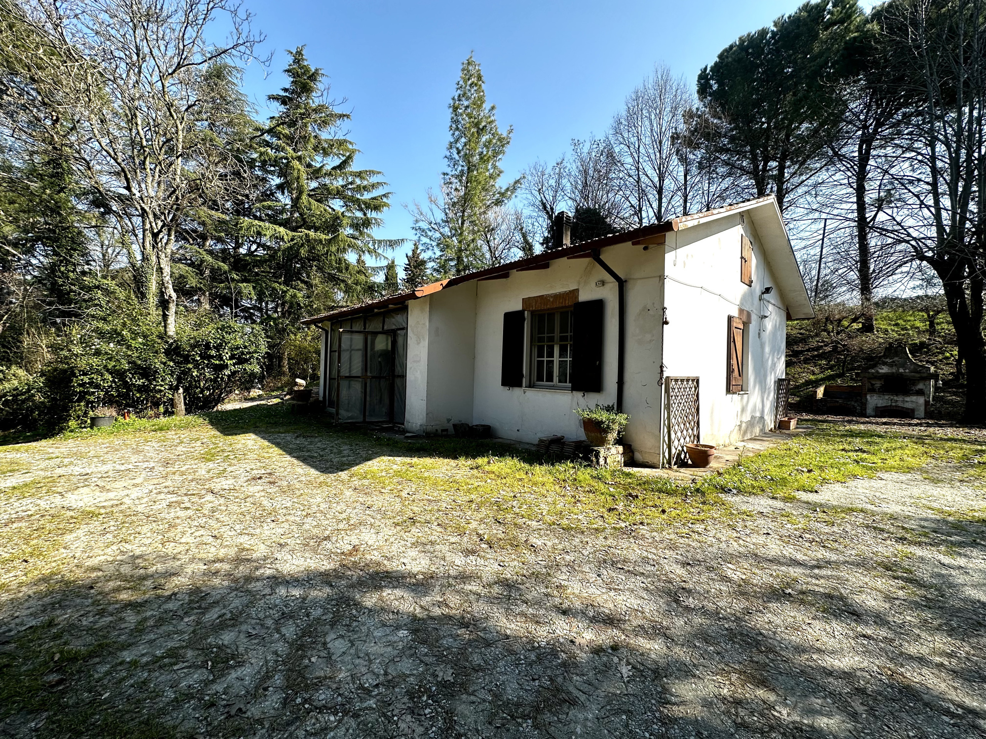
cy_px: 370
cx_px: 493
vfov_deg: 85.7
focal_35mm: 14
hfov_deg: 102.1
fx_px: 399
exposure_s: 1/602
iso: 40
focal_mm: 2.22
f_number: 2.2
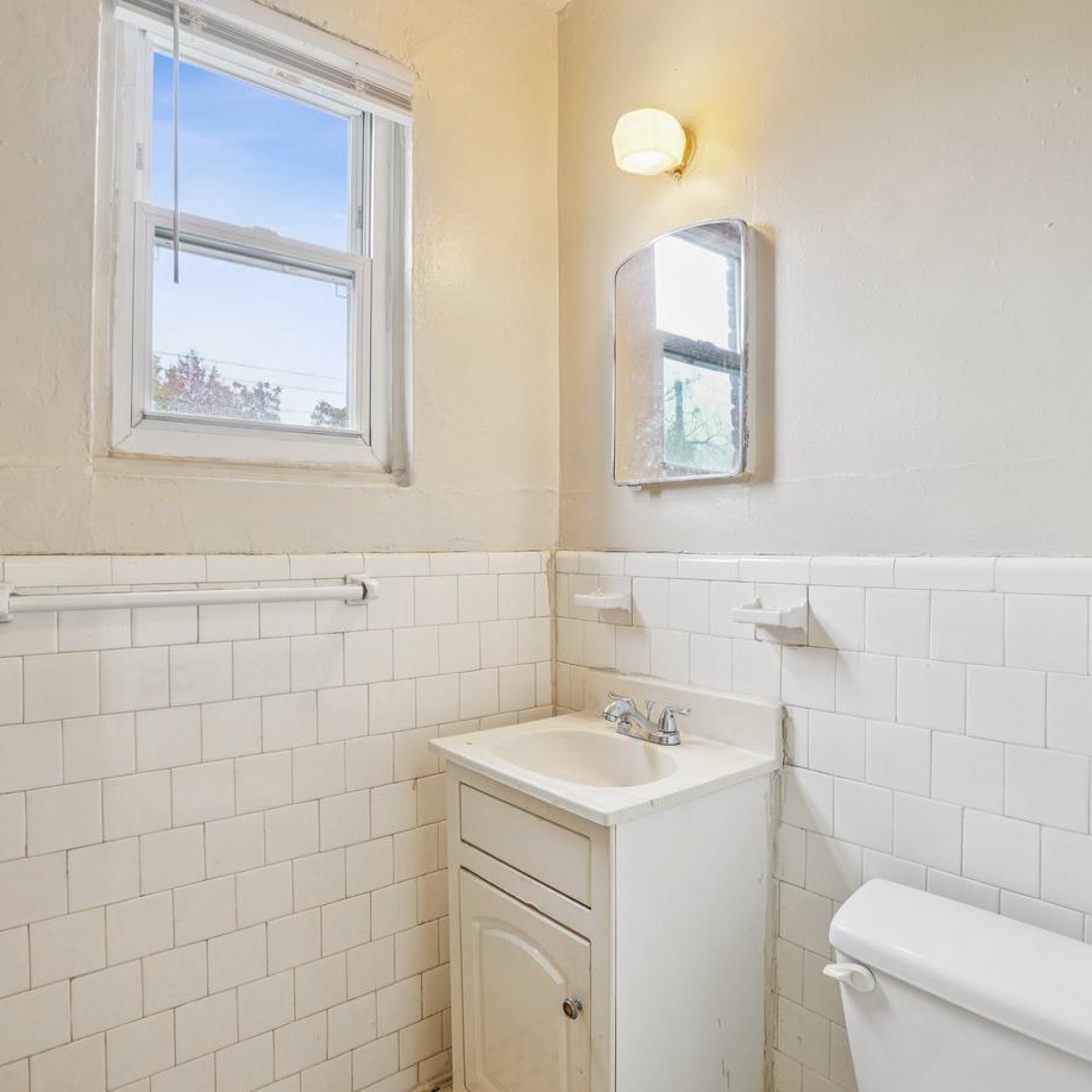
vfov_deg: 74.8
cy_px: 548
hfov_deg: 74.8
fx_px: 714
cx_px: 577
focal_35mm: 20
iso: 100
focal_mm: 10
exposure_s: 1/5
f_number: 7.1
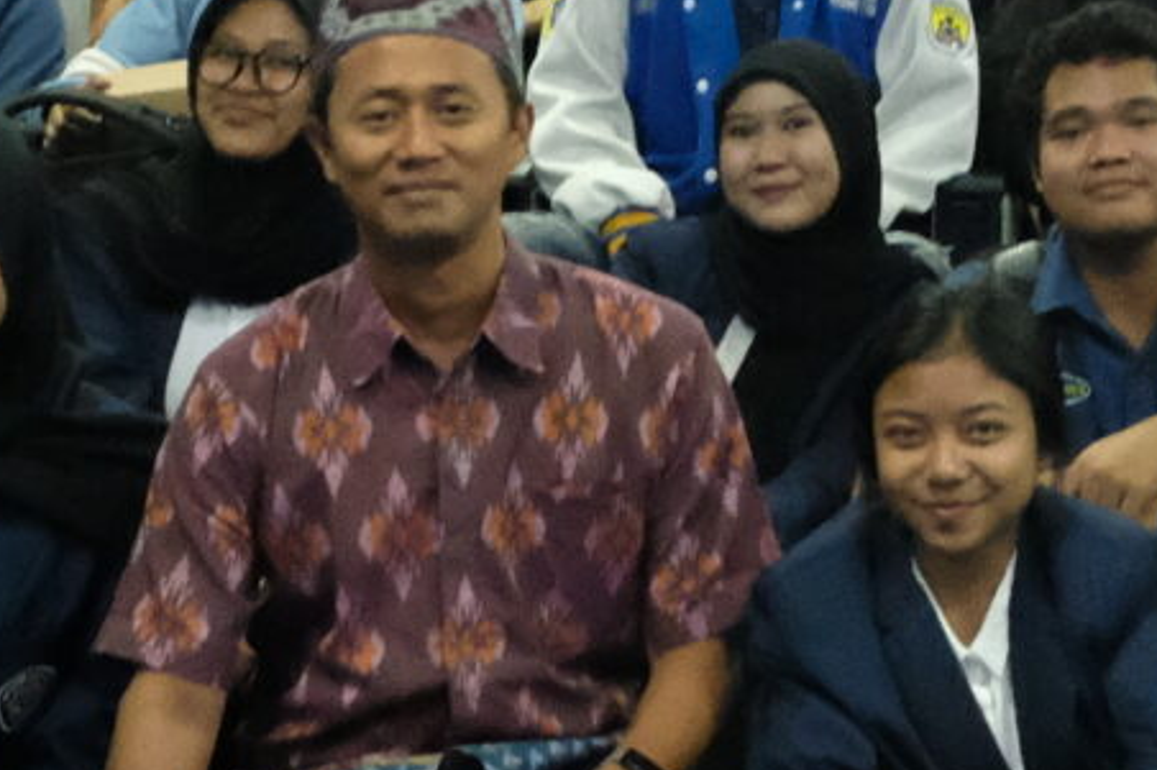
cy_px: -510
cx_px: 1149
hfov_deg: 13.3
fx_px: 4915
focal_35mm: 153
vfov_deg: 8.7
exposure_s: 1/125
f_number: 5
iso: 12800
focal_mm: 18
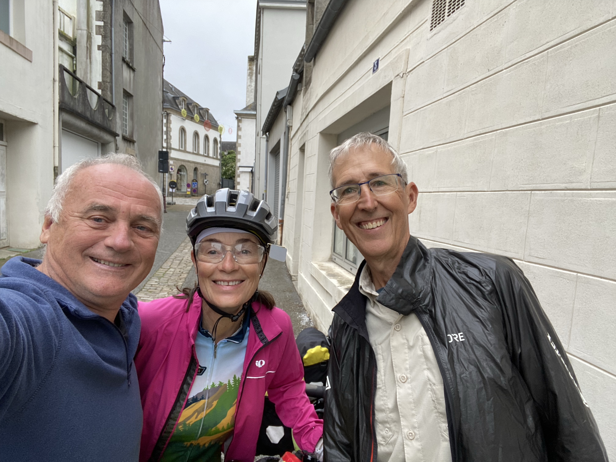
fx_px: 409
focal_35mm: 23
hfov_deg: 73.9
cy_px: 231
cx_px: 308
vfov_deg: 58.9
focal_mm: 2.71
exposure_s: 1/118
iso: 100
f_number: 2.2
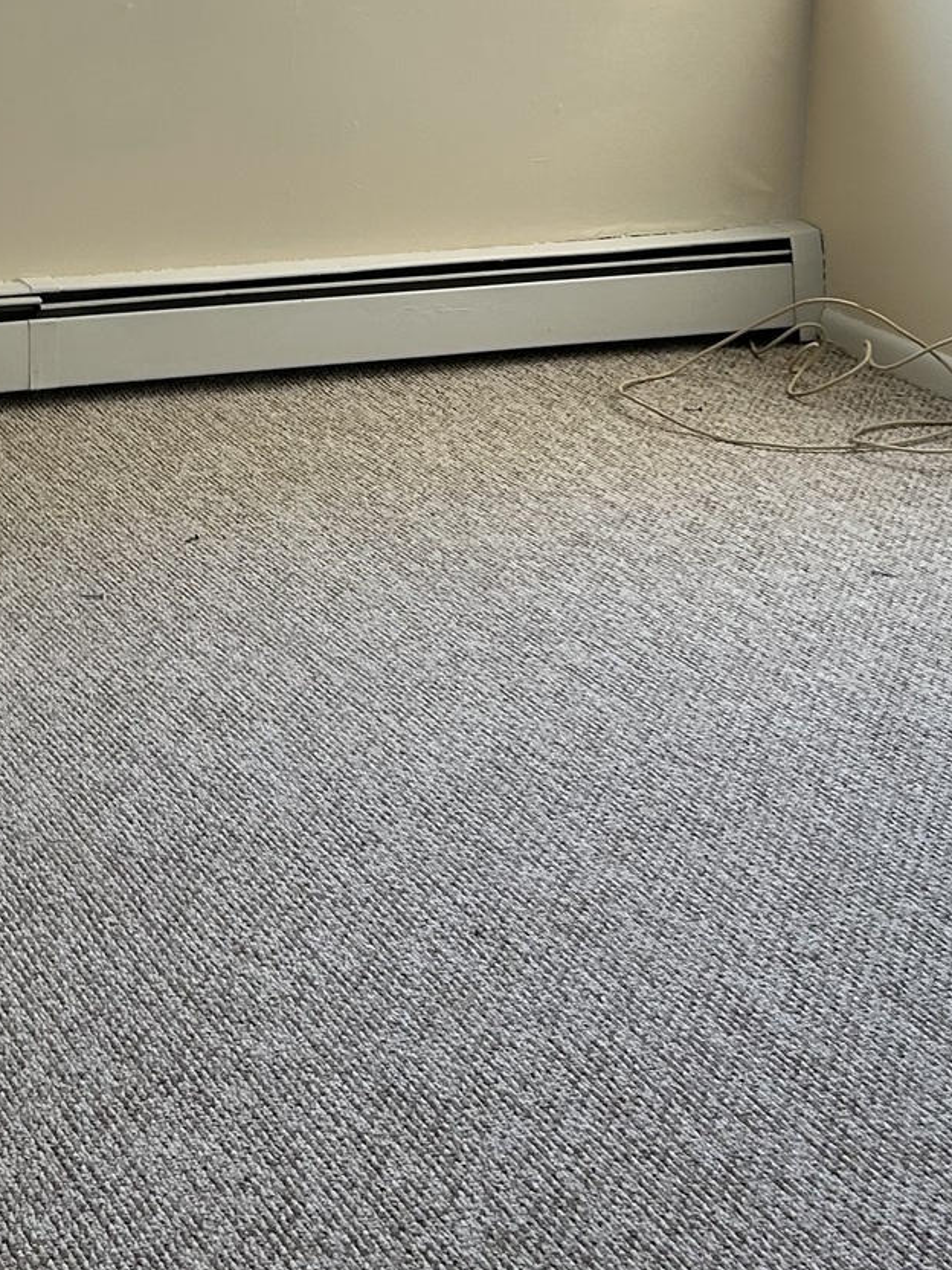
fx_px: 2640
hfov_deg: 19.4
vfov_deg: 25.8
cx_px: -143
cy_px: 21
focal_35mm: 72
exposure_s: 1/165
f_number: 1.5
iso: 64
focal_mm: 5.7
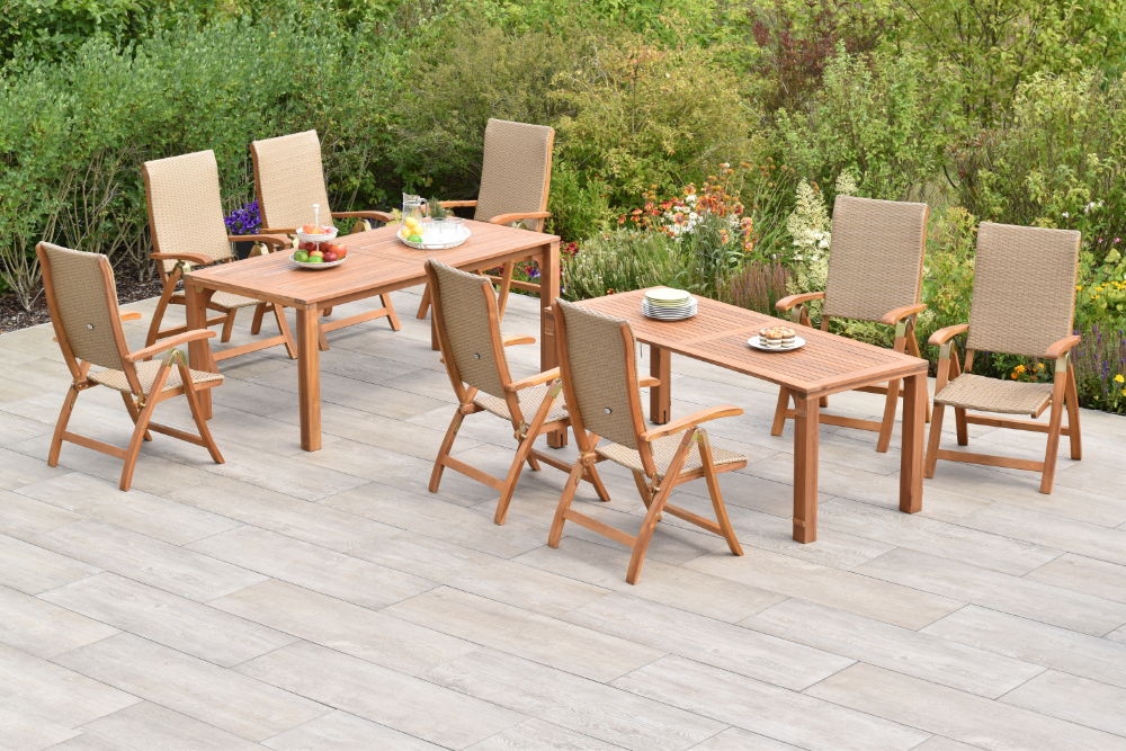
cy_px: 376
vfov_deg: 18.2
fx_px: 2346
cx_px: 563
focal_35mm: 75
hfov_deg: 27.0
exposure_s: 1/200
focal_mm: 50
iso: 100
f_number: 8
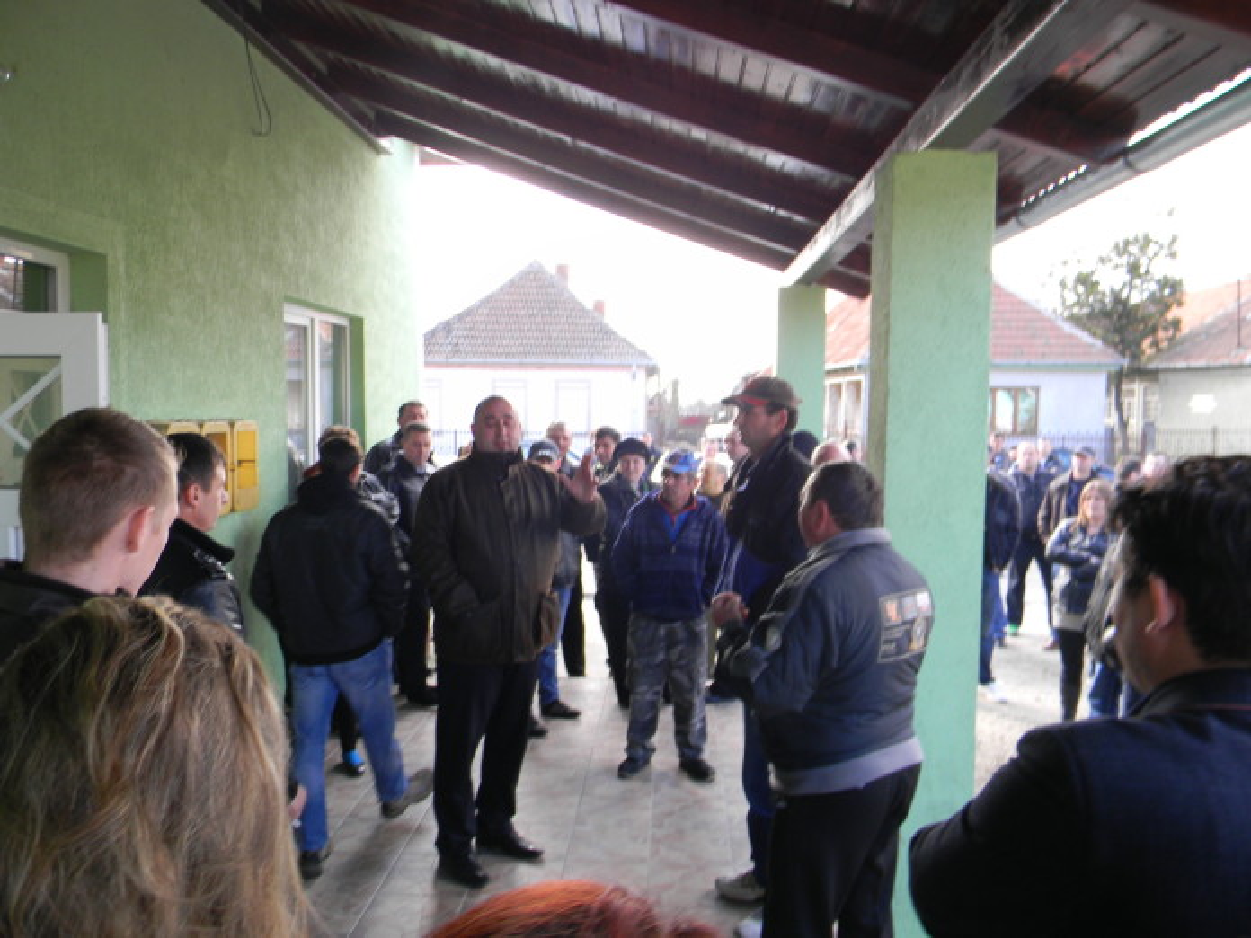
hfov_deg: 63.4
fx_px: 1012
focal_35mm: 28
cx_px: 626
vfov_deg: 49.7
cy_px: 469
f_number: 3.5
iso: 80
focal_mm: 5
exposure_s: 1/49.2
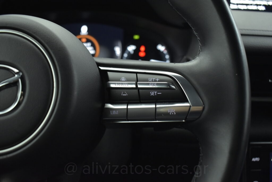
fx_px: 238
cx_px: 136
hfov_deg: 59.5
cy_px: 91
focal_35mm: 32
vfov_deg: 41.8
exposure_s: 1/50
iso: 1600
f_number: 3.8
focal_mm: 21
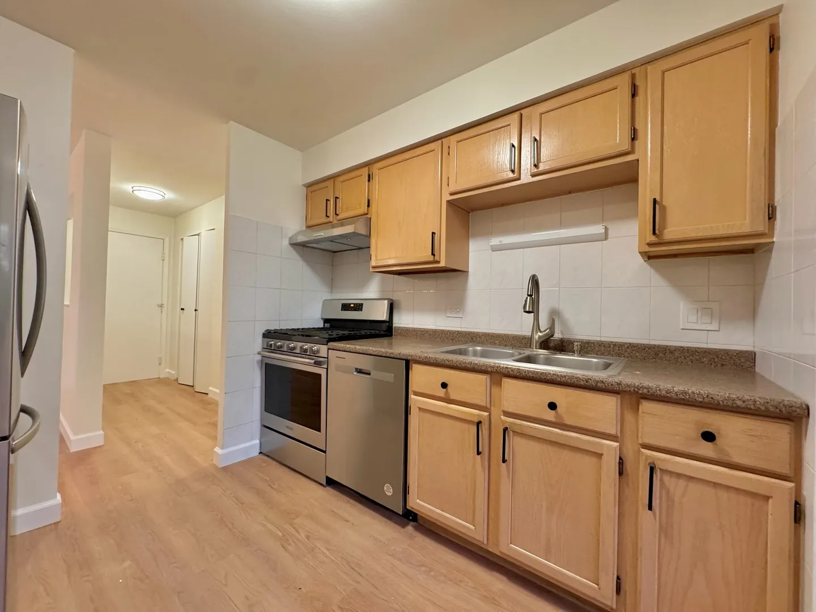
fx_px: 330
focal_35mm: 14
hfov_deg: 102.1
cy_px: 306
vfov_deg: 85.7
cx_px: 408
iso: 320
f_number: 2.2
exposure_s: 1/60
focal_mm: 2.22
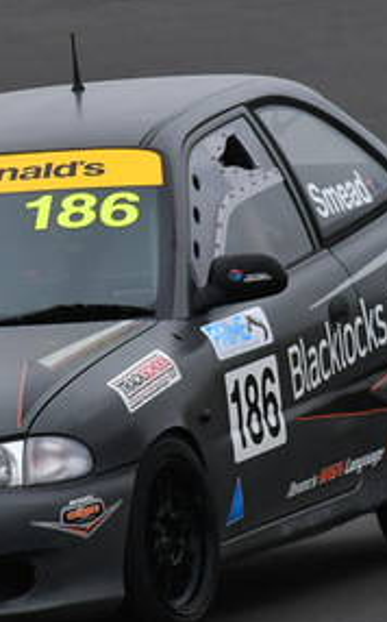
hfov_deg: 0.6
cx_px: -52
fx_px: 36256
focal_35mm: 2142
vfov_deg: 1.0
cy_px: 189
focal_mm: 500
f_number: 10
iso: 1000
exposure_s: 1/640
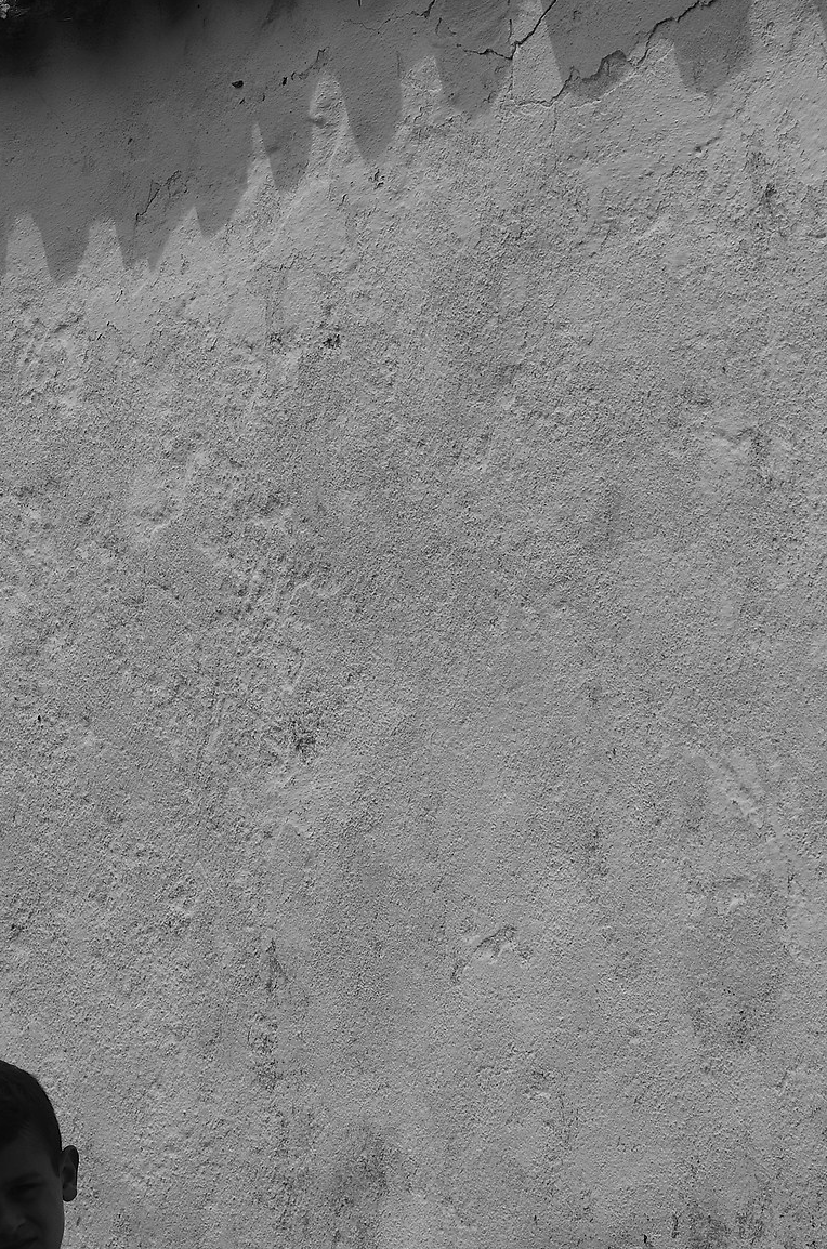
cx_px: 162
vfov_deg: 13.2
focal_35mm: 156
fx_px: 5401
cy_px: 435
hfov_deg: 8.7
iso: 100
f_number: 5.6
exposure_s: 1/2000
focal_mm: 50
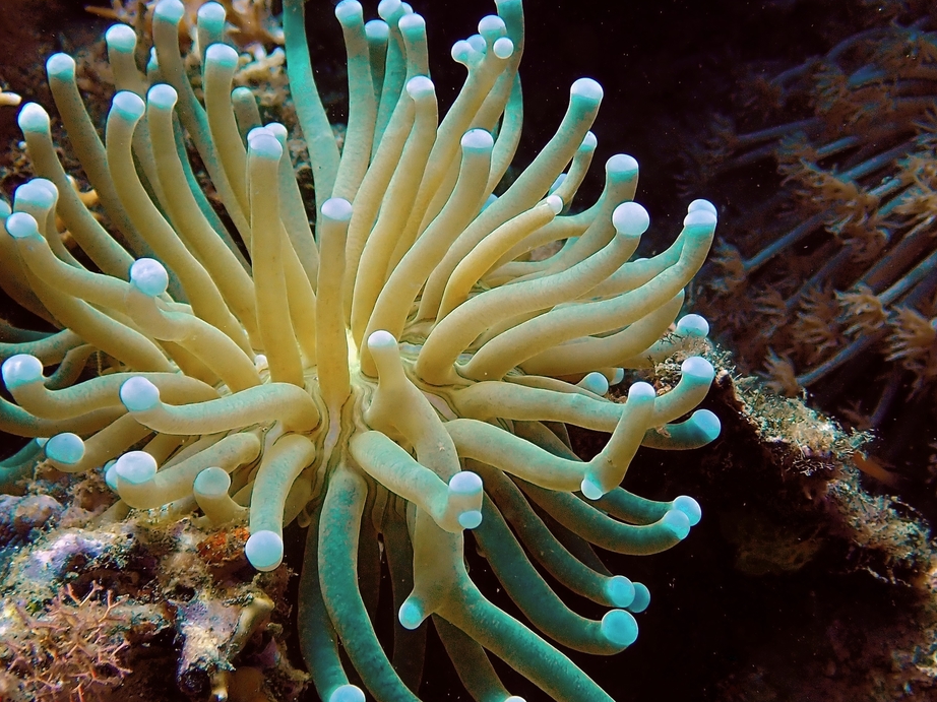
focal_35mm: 47
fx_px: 1272
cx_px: 407
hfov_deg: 40.4
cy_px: 371
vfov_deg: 30.9
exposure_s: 1/160
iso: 100
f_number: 3.5
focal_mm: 6.86
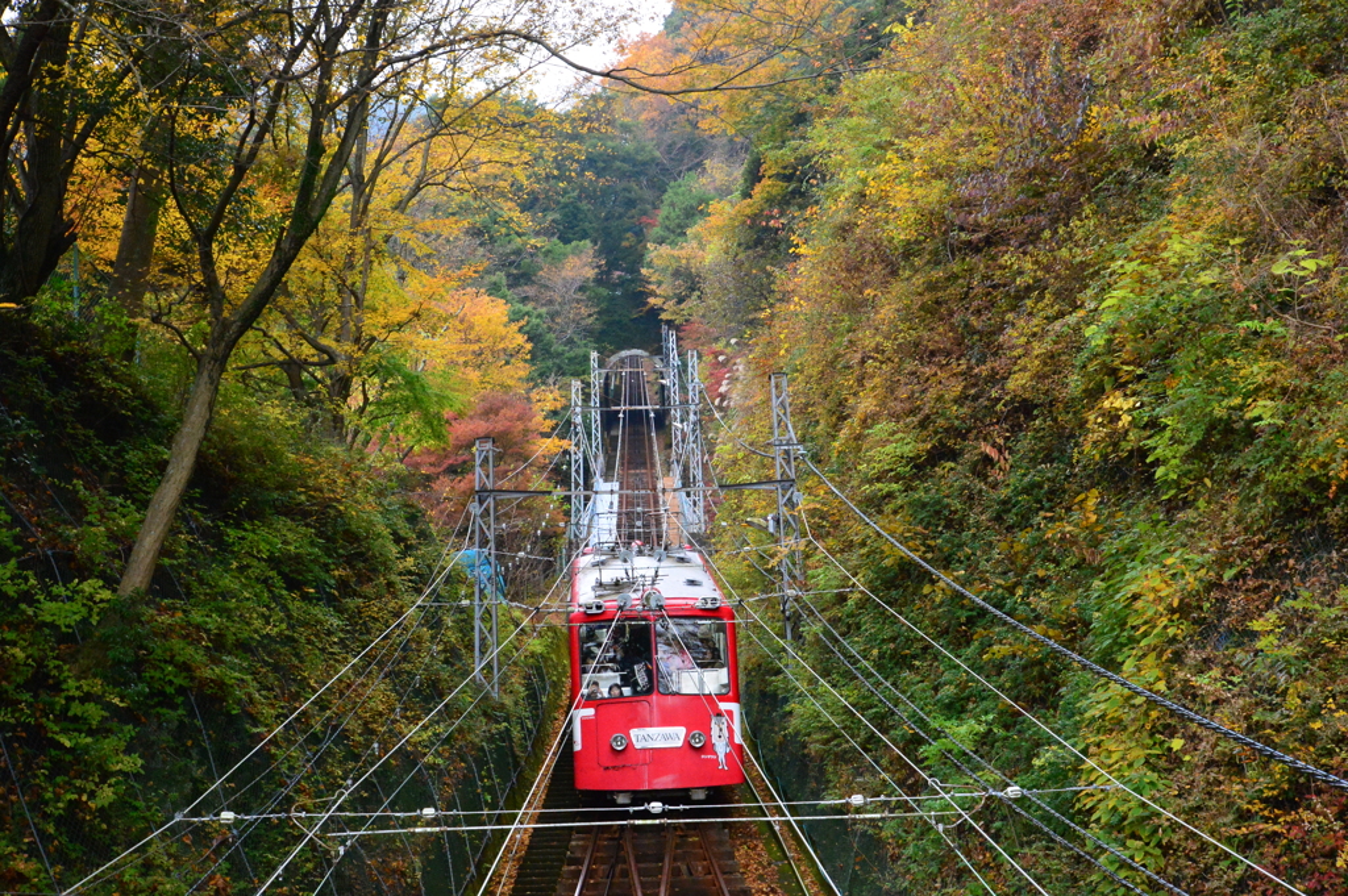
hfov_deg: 34.5
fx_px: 2170
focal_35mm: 58
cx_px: 674
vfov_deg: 23.3
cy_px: 448
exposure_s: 1/60
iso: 11400
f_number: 11
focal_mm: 58
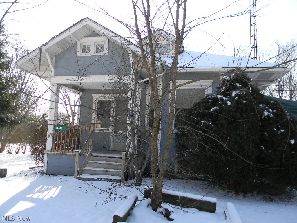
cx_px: 148
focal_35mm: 28
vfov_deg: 49.7
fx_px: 240
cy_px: 112
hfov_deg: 63.4
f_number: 3.5
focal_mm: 5
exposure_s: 1/287
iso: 80
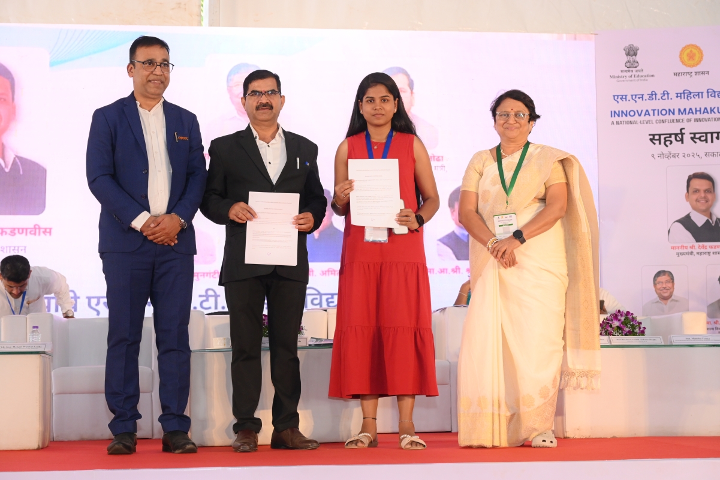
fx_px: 1260
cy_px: 240
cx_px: 360
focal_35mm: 63
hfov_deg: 31.9
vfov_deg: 21.6
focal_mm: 63
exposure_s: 1/125
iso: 3200
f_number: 7.1
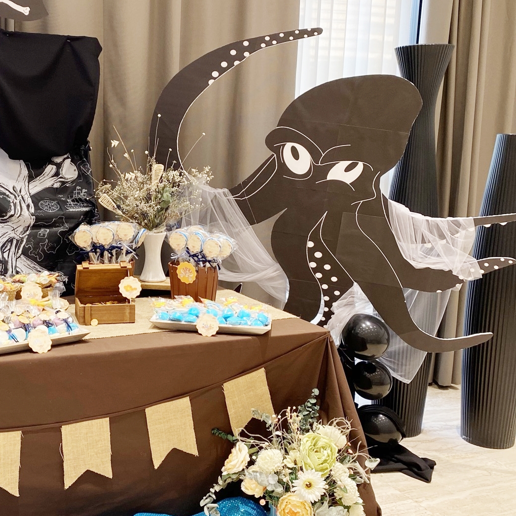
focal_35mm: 45
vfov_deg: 37.5
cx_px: 88
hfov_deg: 36.0
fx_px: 759
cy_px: 265
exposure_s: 1/50
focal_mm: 4.25
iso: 80
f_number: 1.8
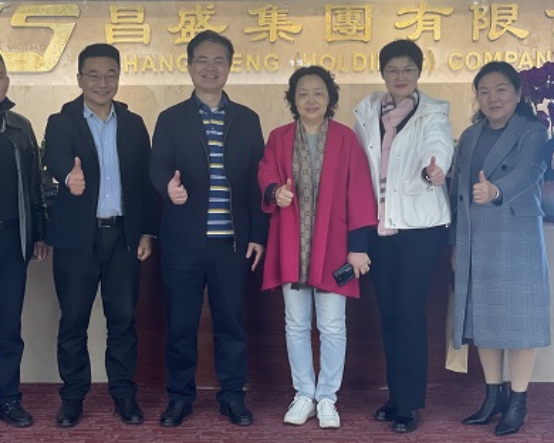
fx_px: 1279
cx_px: 260
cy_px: 210
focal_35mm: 78
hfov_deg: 24.4
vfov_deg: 19.7
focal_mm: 6
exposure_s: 1/50
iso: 125
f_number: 2
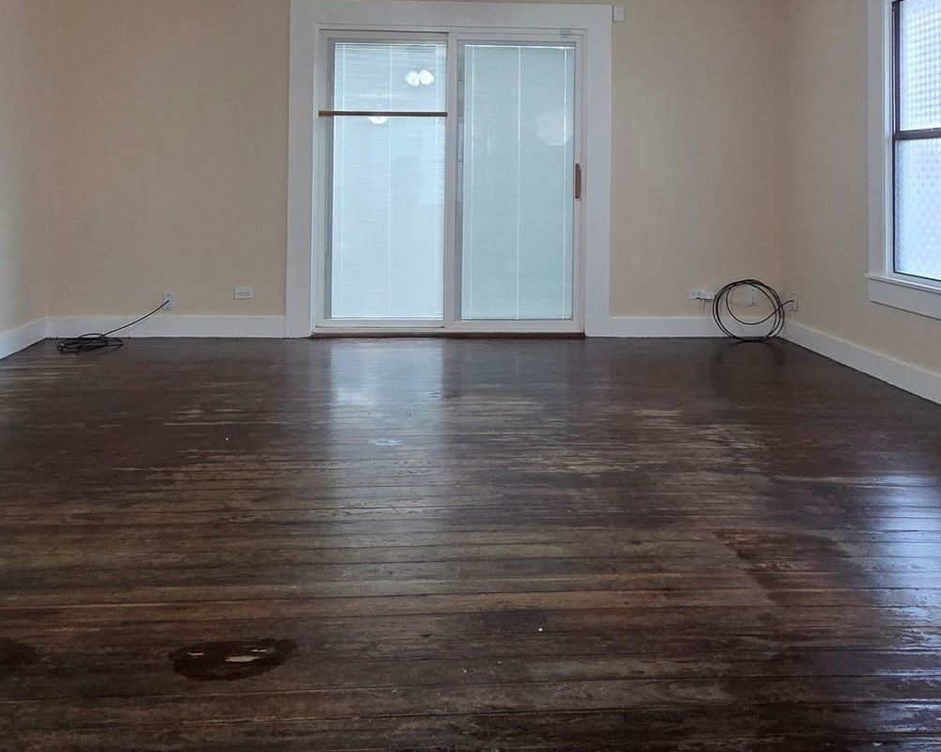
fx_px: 724
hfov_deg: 66.0
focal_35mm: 26
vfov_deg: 51.9
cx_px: 451
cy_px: 164
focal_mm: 2.2
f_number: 2.2
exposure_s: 1/60
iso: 320
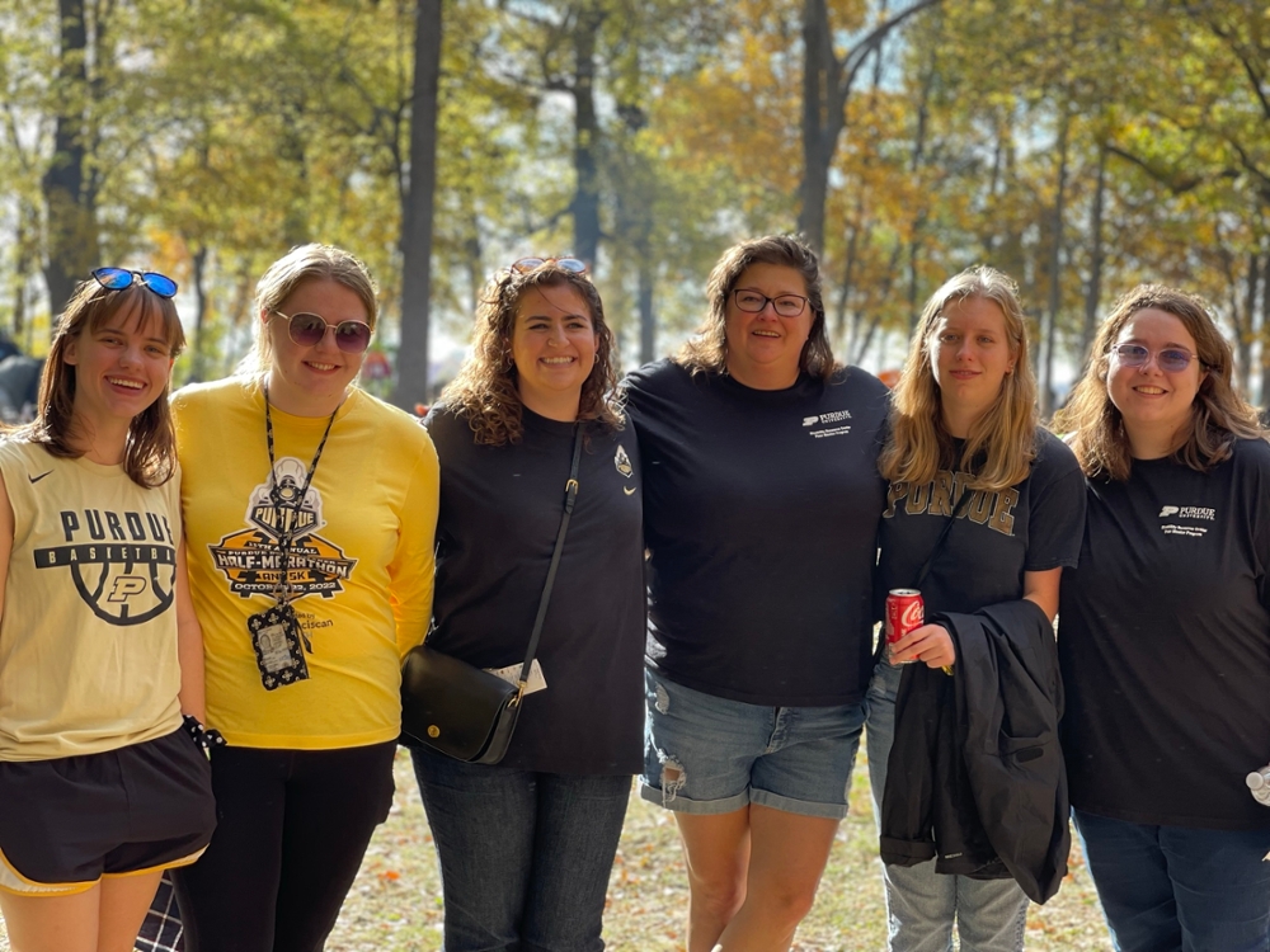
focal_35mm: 64
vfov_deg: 22.9
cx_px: 635
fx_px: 2348
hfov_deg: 30.3
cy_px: 476
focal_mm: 7.5
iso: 25
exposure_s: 1/121
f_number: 2.2
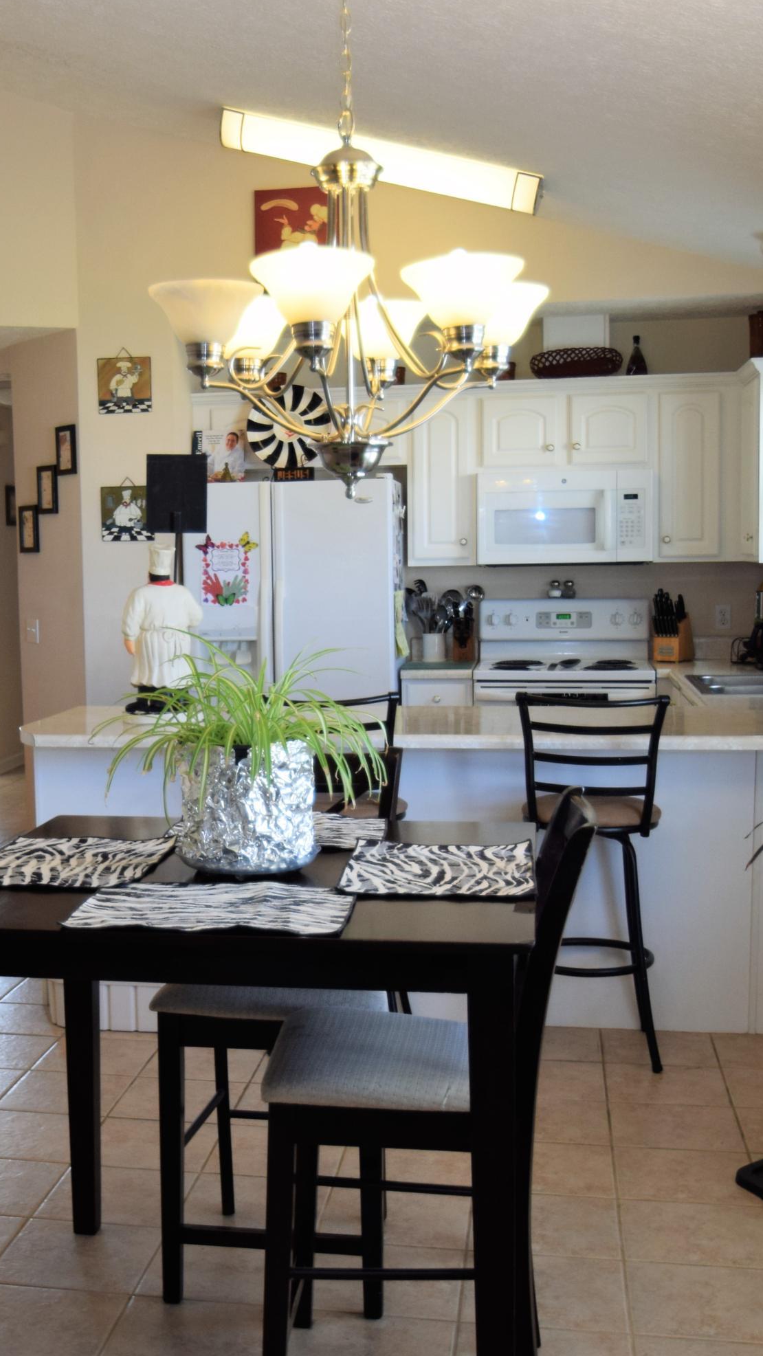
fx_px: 1546
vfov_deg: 47.4
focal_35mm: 43
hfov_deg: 27.4
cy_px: 681
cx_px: 212
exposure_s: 1/90
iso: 400
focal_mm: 18
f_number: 4.8
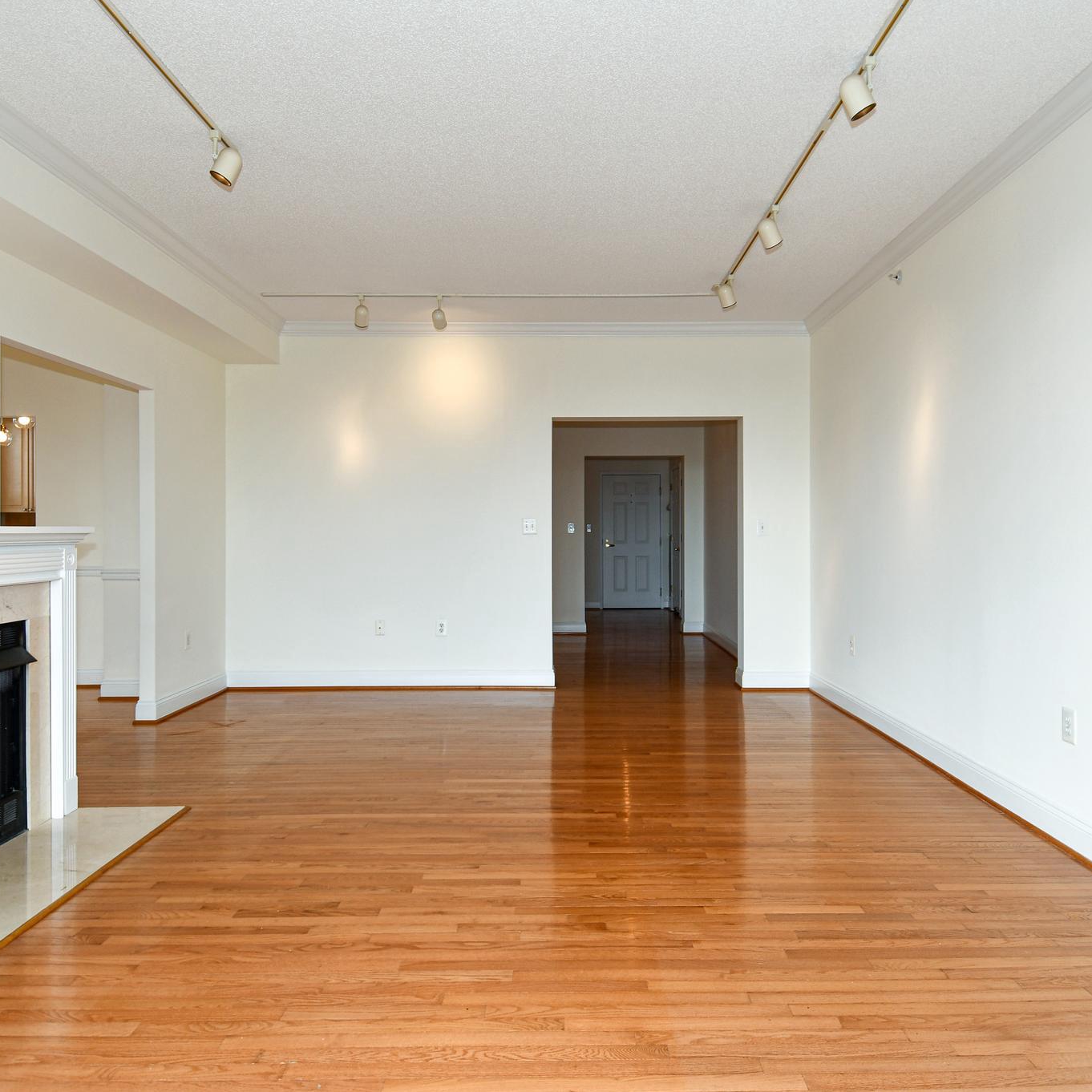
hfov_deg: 66.9
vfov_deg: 67.3
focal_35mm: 23
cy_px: 546
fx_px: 821
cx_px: 462
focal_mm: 12
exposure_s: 1/125
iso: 140
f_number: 5.6
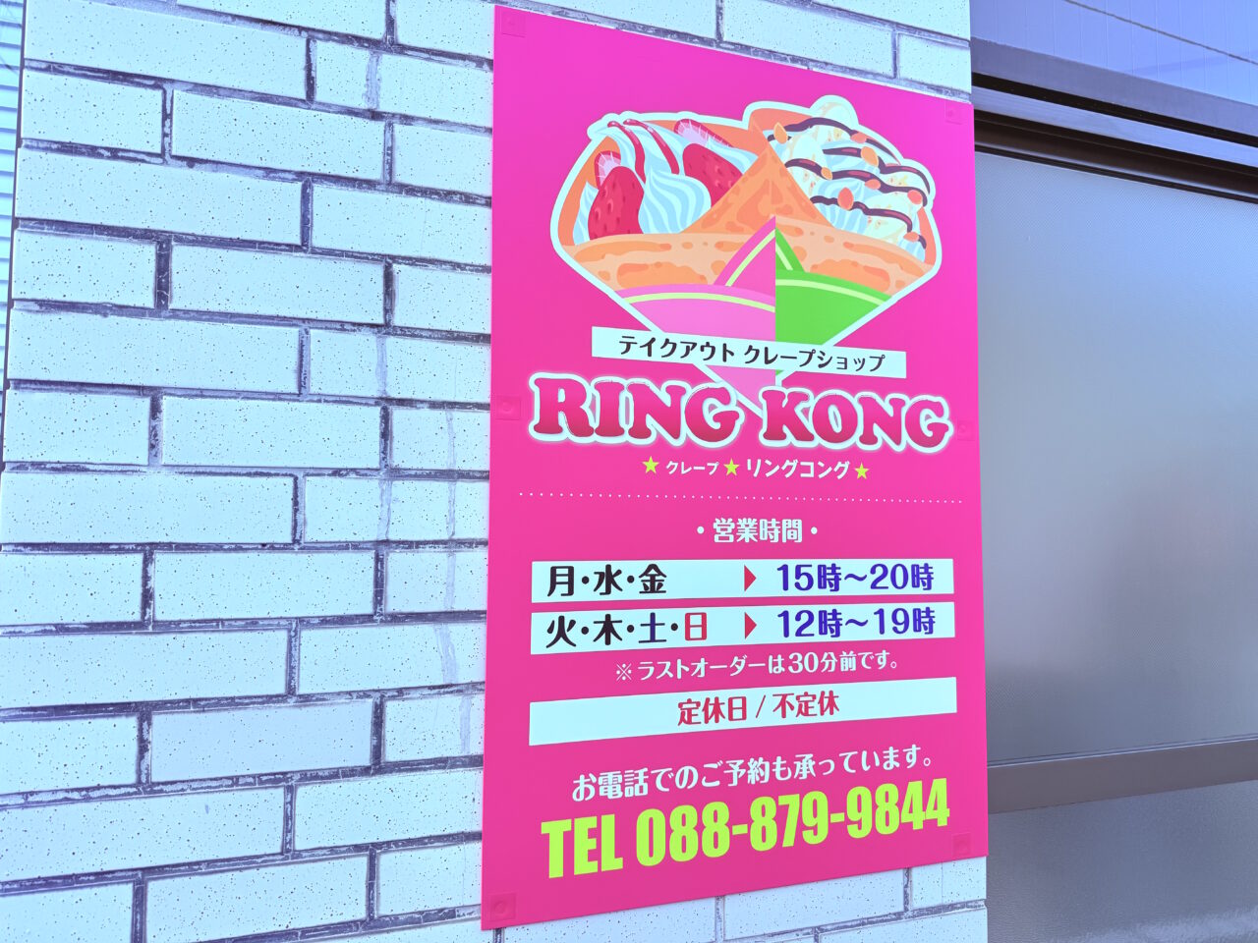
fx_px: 872
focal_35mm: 24
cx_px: 629
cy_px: 472
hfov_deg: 71.6
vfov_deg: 56.8
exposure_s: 1/575
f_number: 1.78
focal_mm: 6.76
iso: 80
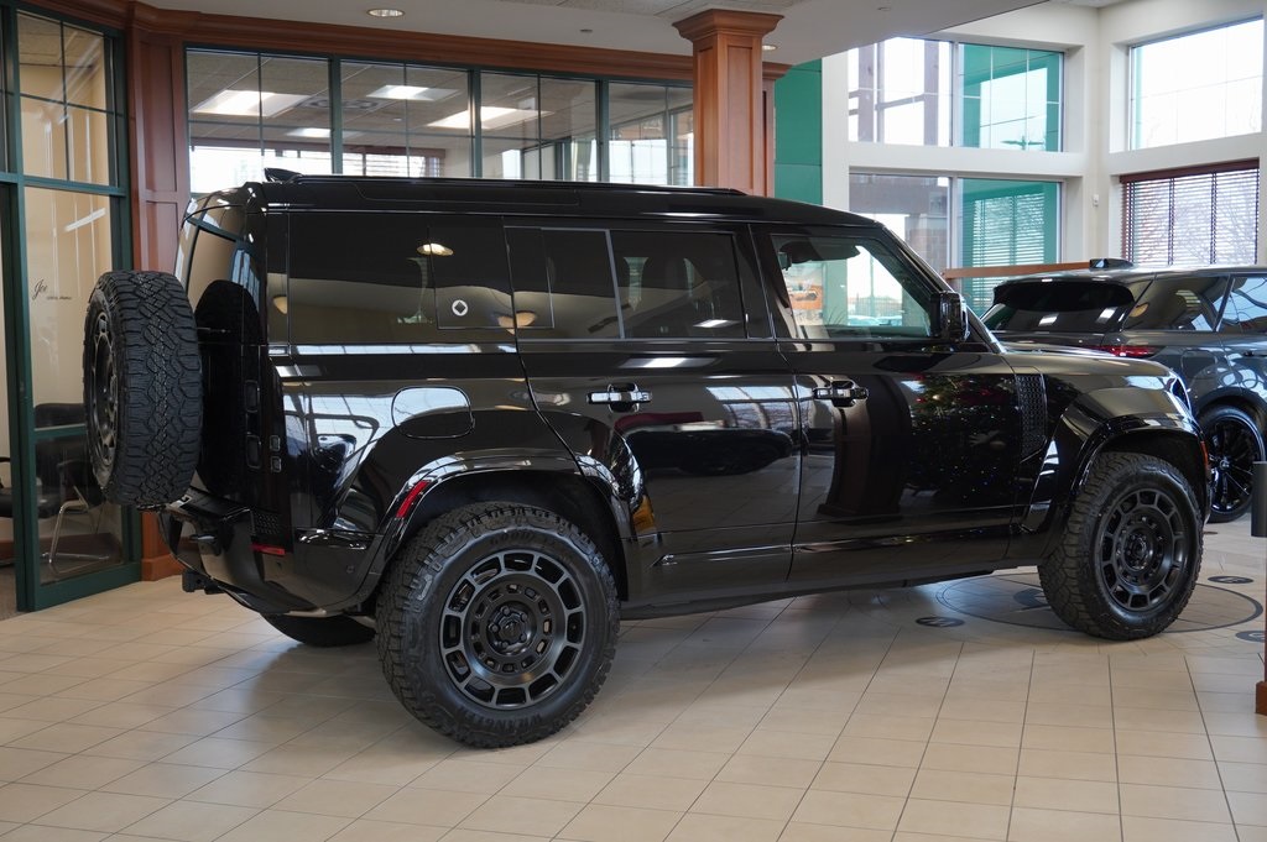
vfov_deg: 31.8
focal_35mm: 42
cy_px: 421
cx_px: 634
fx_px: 1477
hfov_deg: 46.4
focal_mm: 28
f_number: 5
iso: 320
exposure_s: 1/40
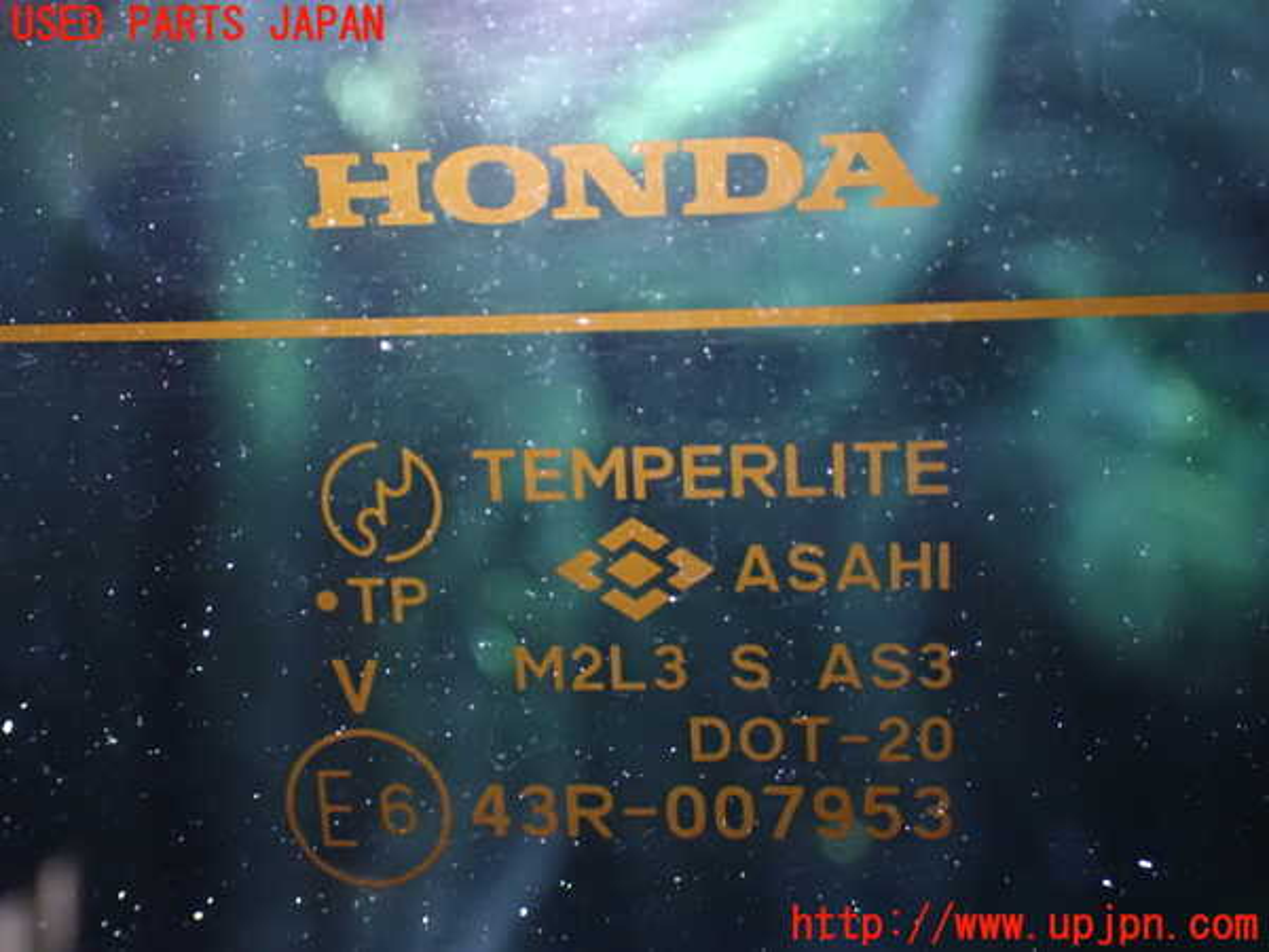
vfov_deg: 30.9
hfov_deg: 40.4
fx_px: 1723
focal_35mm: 47
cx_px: 634
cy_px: 476
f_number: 3.1
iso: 1600
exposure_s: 1/13
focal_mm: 8.4
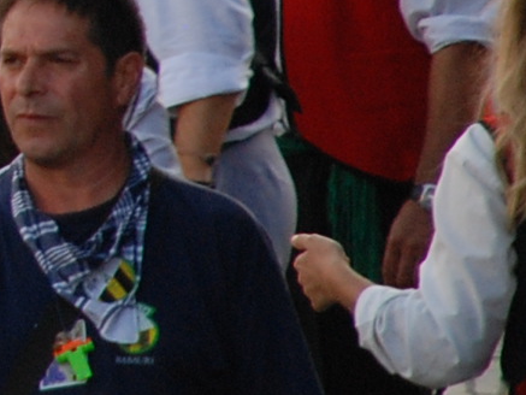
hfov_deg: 1.5
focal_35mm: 1293
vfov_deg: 1.2
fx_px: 19656
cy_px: -224
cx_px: -876
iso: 400
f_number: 5.6
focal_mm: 135
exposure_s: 1/200
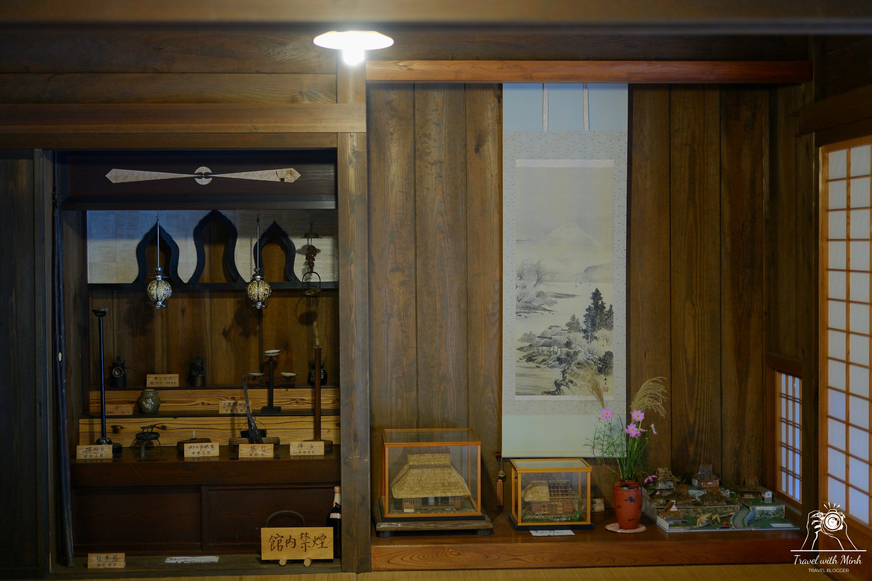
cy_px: 290
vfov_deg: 27.0
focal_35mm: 50
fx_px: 1211
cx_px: 436
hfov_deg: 39.6
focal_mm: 33
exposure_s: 1/56
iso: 800
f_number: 1.4
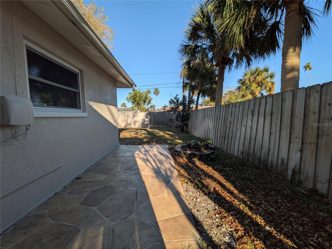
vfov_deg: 85.7
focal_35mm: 14
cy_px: 124
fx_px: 134
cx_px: 166
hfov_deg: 102.1
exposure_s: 1/1414
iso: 48
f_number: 2.2
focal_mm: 1.85
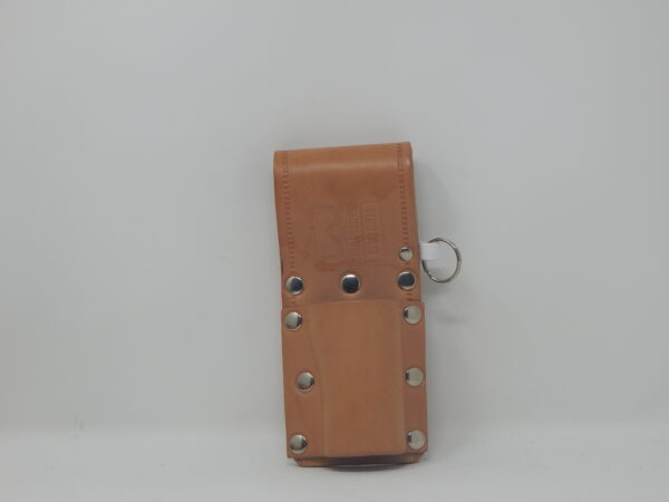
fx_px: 1334
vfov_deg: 21.3
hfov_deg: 28.2
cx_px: 334
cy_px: 251
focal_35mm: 69
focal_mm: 12.3
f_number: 4.1
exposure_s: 1/80
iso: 125
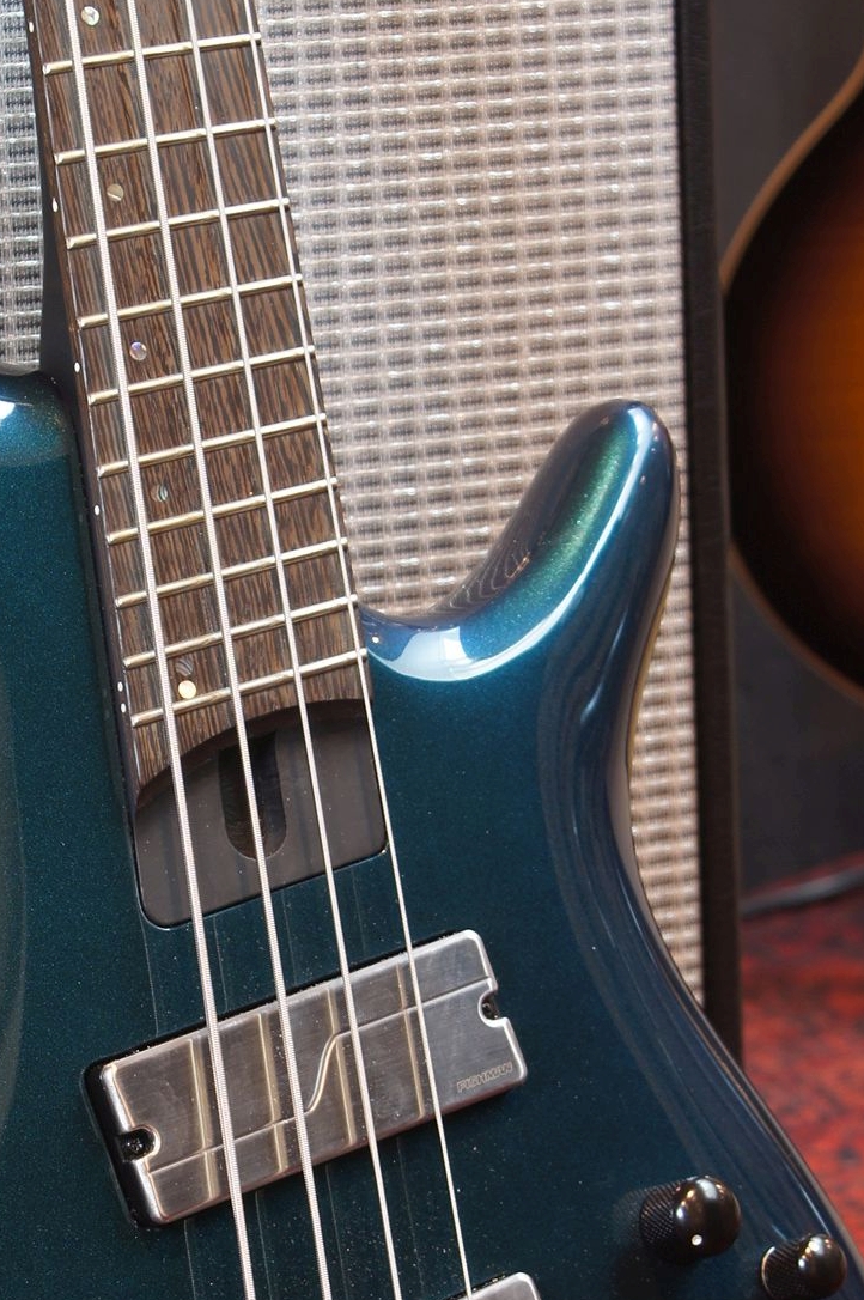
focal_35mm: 158
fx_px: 5698
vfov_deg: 13.0
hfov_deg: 8.7
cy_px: 827
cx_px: 245
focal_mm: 50
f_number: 6.3
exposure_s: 1/3
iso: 100
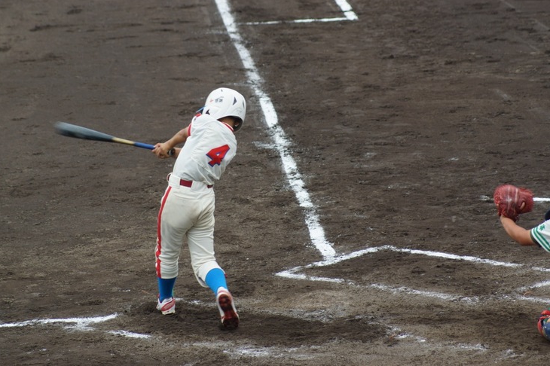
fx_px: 3695
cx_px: 275
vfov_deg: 5.7
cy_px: 183
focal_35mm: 242
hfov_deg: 8.5
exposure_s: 1/250
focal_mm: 160
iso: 200
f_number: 5.6
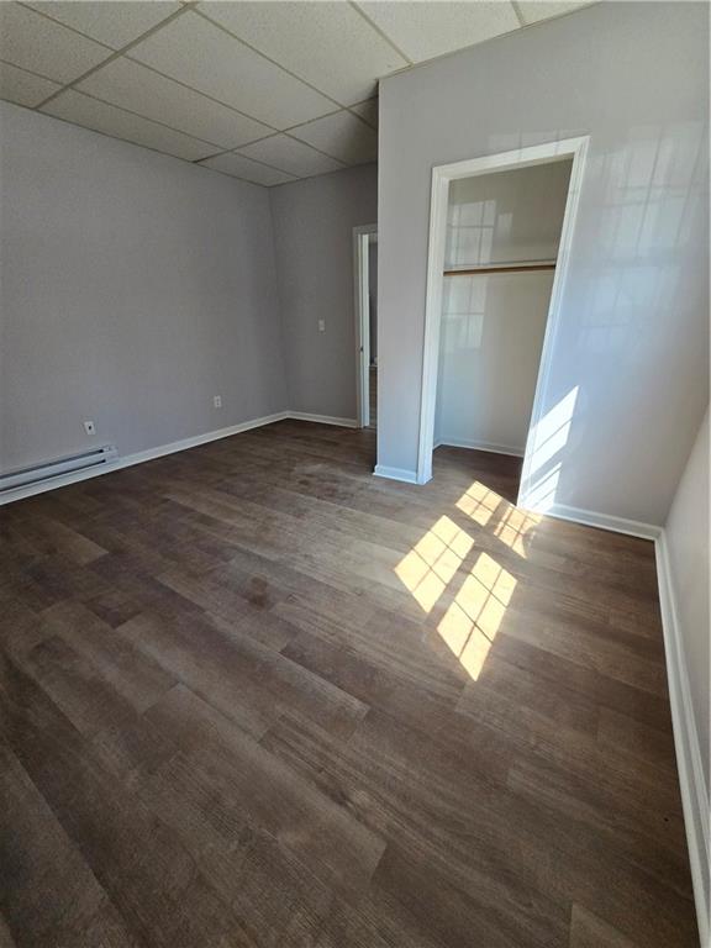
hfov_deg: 89.9
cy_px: 474
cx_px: 356
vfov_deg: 106.2
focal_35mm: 13
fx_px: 356
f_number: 2.2
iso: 160
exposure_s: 1/359
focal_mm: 2.2
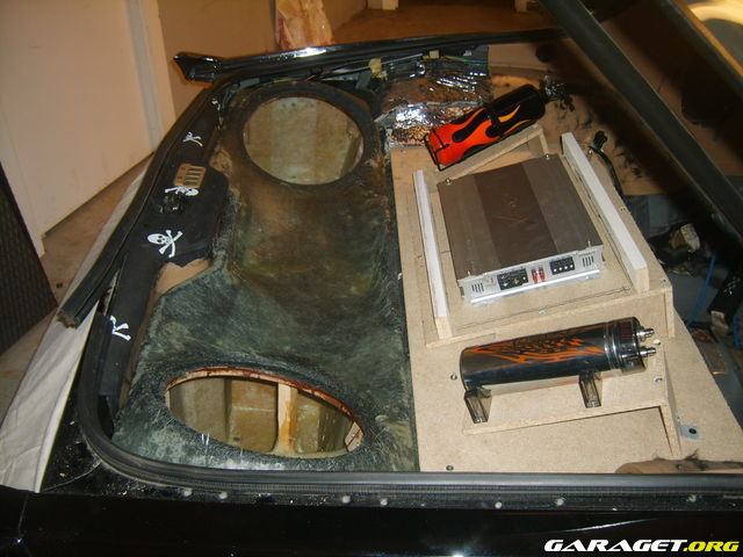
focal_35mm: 35
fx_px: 751
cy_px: 278
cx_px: 372
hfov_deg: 52.6
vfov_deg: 40.7
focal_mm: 5.8
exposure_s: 1/30
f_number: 2.8
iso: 100
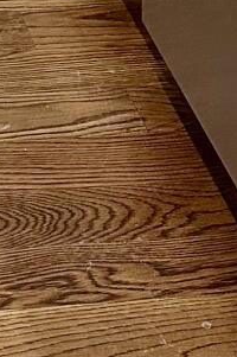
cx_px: -312
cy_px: -677
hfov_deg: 7.7
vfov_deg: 9.8
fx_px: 1643
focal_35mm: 166
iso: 200
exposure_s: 1/120
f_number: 1.78
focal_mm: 6.86
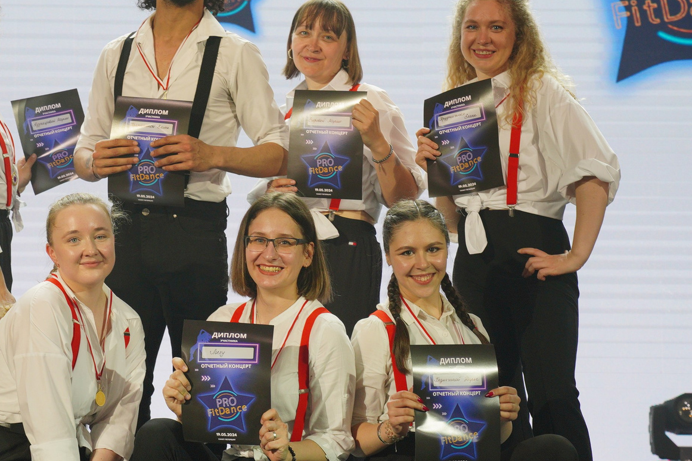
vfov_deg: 14.1
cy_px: 208
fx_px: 1864
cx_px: 229
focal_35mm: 97
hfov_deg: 20.9
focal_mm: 44
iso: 500
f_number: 4
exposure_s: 1/100
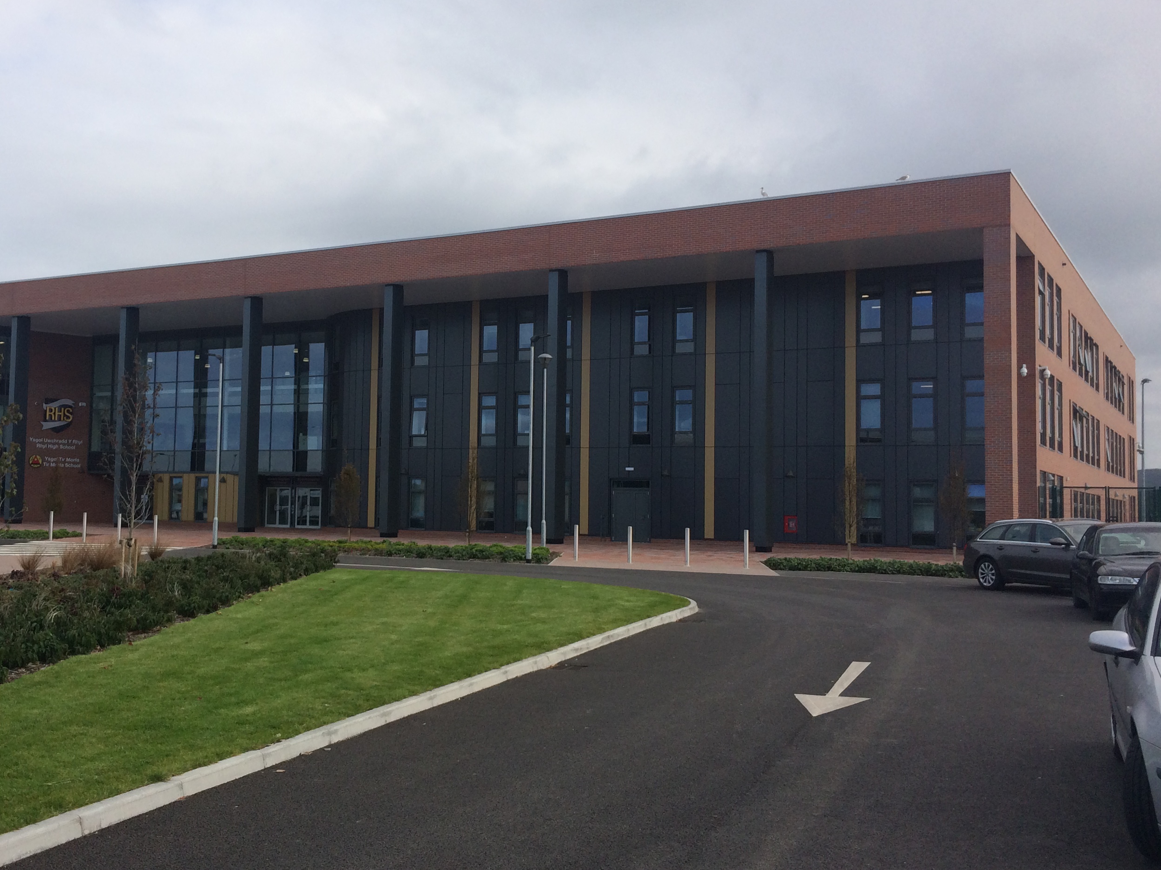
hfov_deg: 48.5
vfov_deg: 37.7
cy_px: 420
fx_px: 1274
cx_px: 432
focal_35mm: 38
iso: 32
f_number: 2.2
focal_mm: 4.15
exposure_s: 1/1109
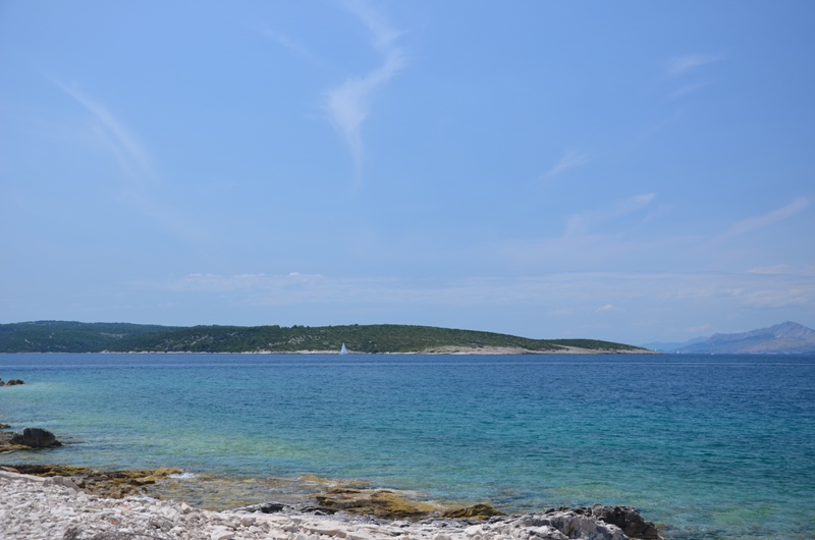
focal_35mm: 45
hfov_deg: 43.7
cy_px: 270
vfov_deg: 29.7
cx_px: 408
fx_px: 1017
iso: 125
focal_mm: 30
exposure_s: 1/250
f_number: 8
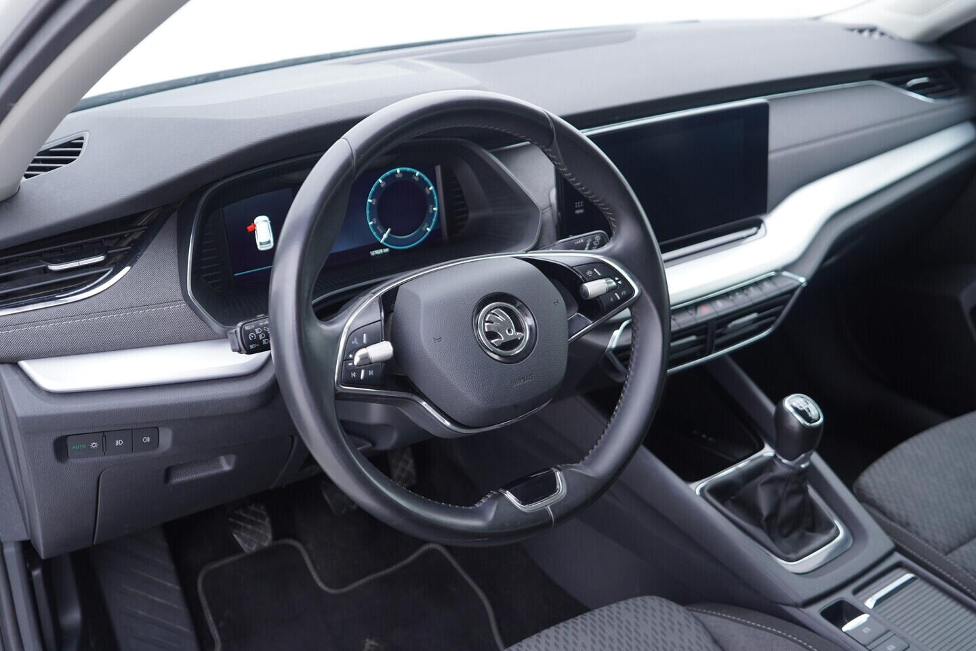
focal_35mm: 36
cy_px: 326
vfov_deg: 36.9
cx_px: 488
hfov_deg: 53.1
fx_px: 976
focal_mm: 24
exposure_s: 1/40
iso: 250
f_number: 2.8
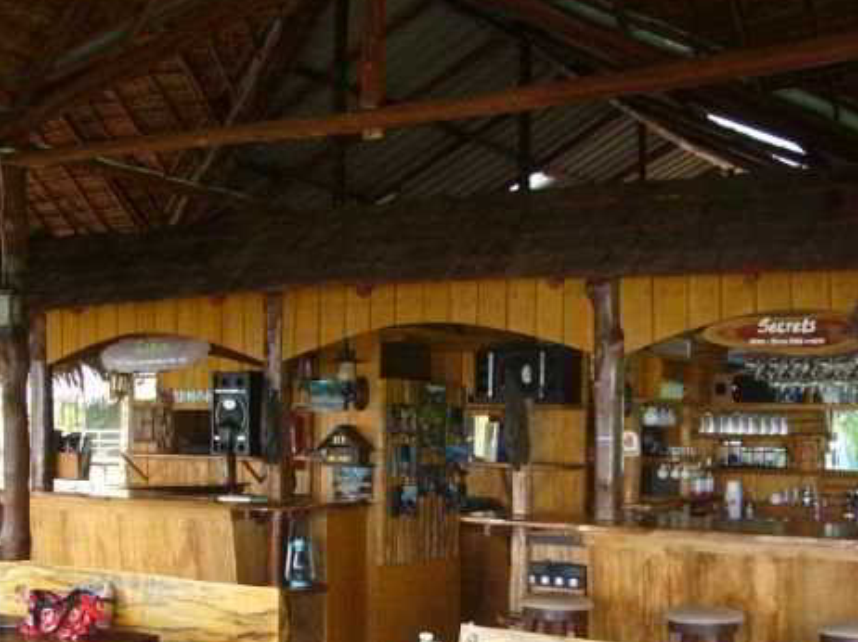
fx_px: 1288
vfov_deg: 27.7
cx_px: 357
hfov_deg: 36.7
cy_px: 469
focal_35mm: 52
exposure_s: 1/40
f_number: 2.9
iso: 80
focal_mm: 4.9
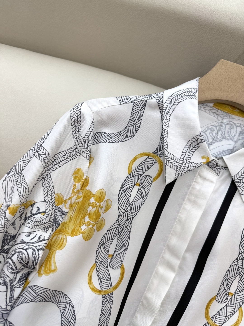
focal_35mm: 24
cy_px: 163
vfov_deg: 71.6
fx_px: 226
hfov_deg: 56.8
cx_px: 122
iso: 80
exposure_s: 1/360
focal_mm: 6.76
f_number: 1.78
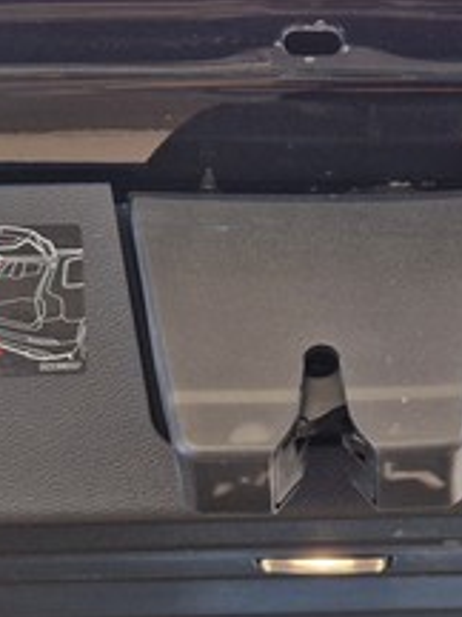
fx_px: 1210
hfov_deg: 21.3
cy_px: 468
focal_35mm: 68
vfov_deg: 28.1
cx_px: 379
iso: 200
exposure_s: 1/180
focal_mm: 5.4
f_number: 1.8
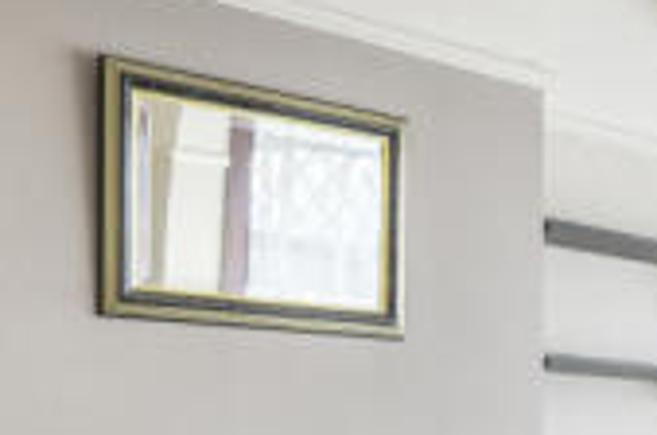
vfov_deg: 15.4
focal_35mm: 85
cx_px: 1057
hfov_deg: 19.8
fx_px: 1548
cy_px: 526
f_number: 16
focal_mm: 14
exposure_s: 1.6
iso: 200
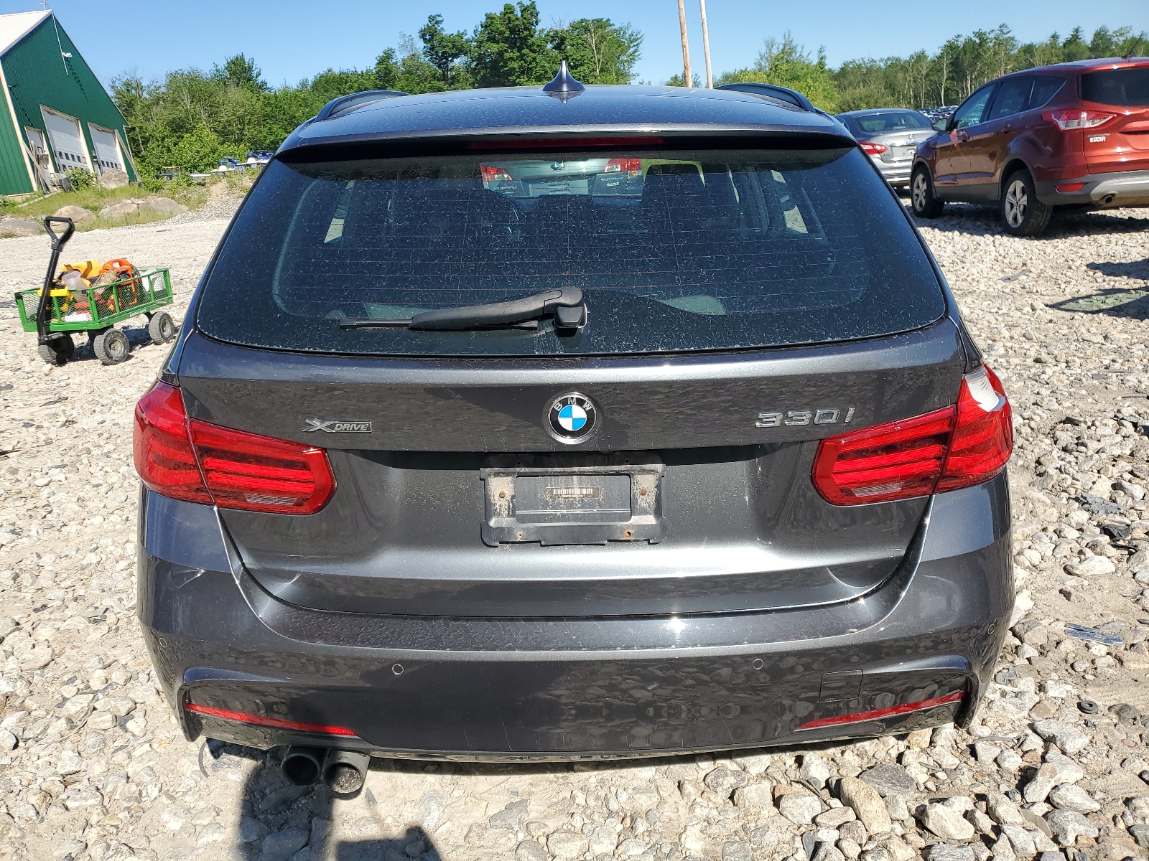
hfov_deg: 67.3
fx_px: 863
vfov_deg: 53.1
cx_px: 574
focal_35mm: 26
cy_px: 430
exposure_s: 1/2500
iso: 50
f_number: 1.5
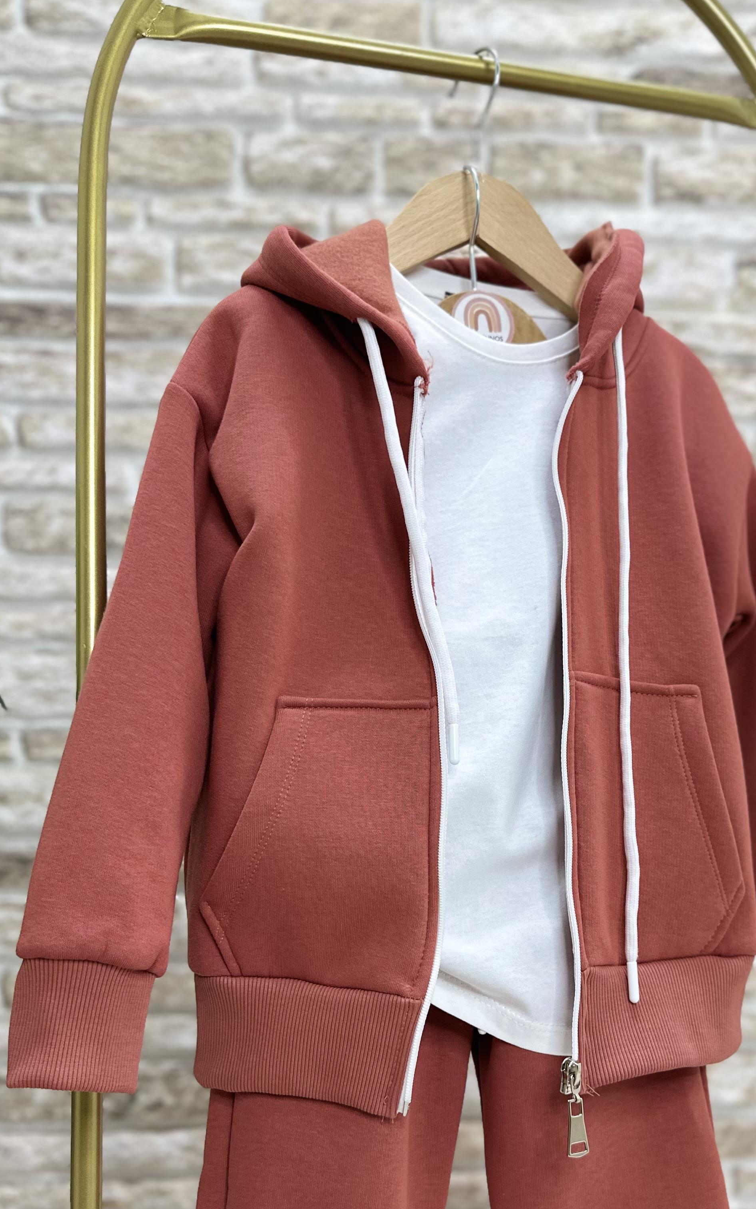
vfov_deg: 56.1
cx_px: 471
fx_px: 1121
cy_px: 753
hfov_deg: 37.1
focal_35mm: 34
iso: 125
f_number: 1.78
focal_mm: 6.86
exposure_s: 1/100
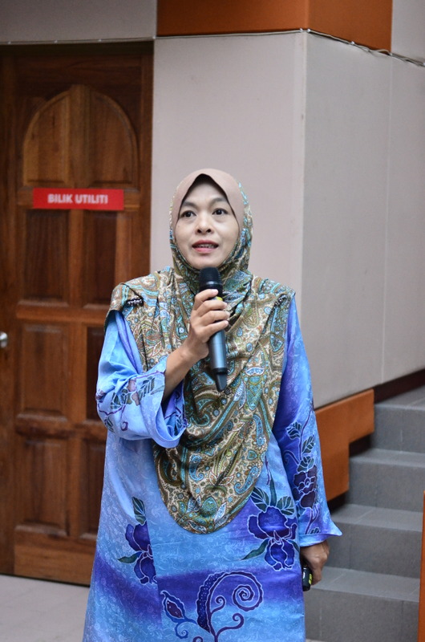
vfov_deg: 24.7
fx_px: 1467
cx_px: 212
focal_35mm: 82
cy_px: 321
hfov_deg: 16.5
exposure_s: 1/250
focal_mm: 55
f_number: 2.8
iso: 2500
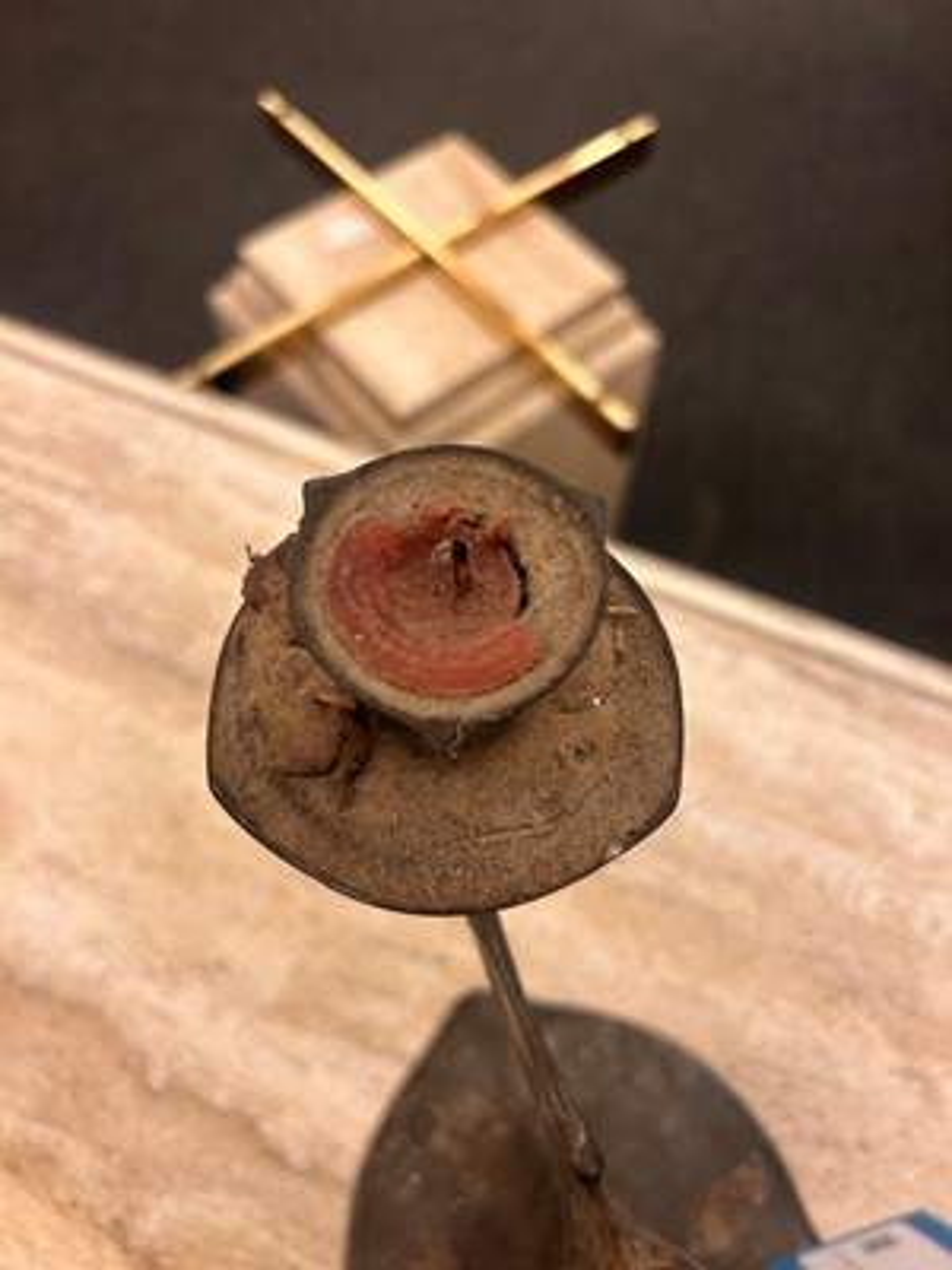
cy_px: 635
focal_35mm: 26
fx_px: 953
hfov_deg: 53.1
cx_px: 476
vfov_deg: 67.3
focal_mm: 5.7
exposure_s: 1/50
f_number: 1.5
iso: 125
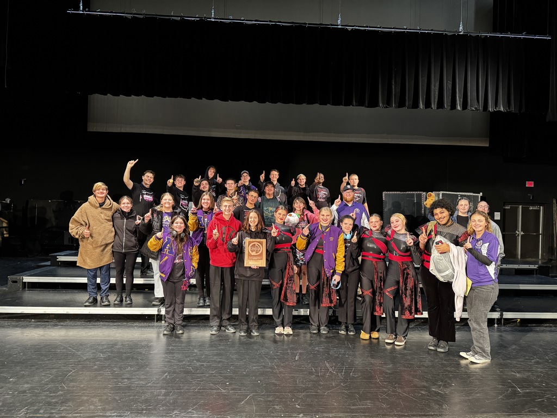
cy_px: 209
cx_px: 278
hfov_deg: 71.6
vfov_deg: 56.8
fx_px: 386
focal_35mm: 24
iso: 400
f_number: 1.78
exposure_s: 1/60
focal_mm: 6.76
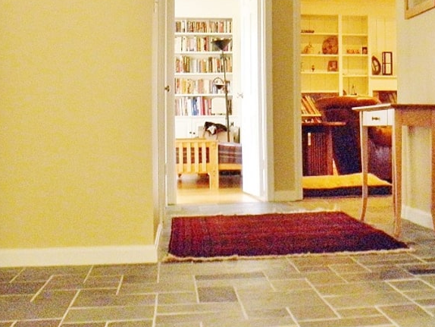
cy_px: 102
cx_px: 428
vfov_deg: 22.5
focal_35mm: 65
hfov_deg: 28.1
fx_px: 817
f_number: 3.5
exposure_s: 1/20
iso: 400
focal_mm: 5
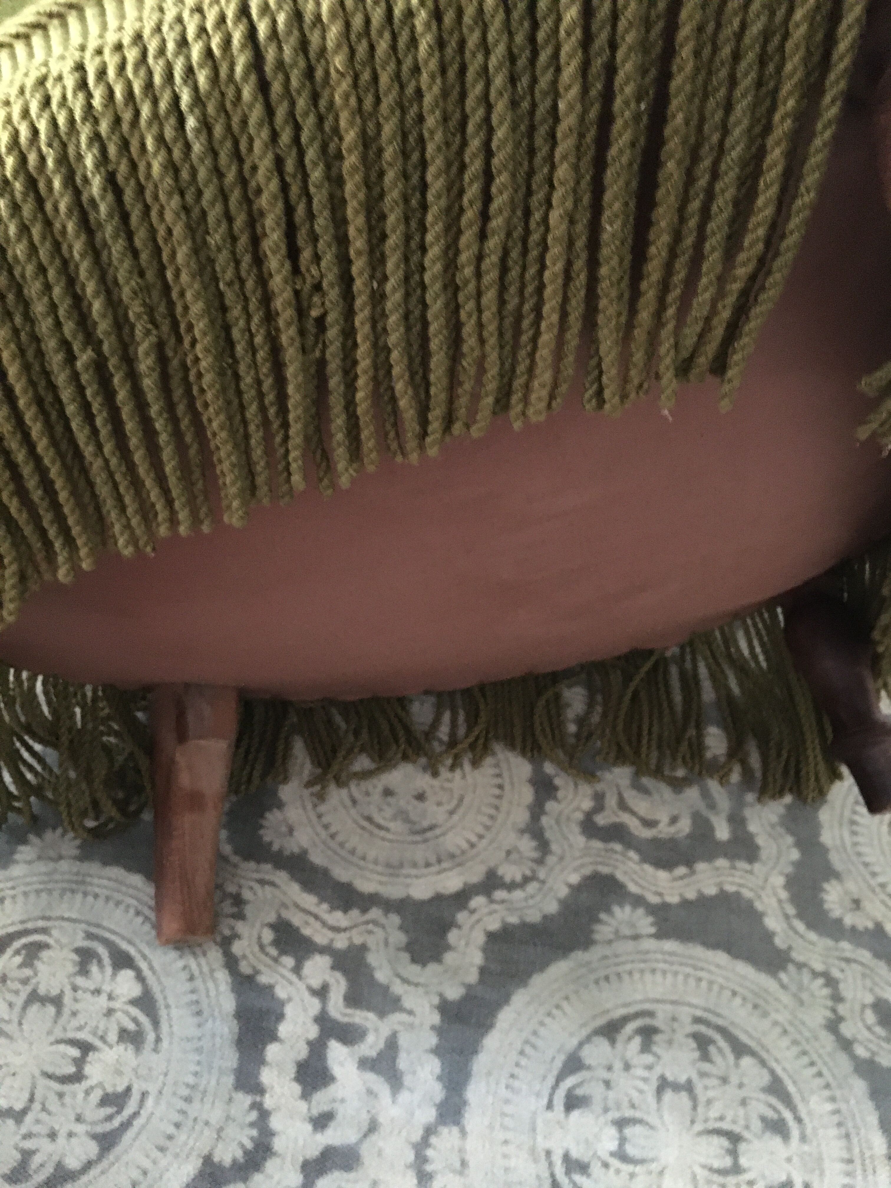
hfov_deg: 48.2
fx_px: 995
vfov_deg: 61.7
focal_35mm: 29
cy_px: 594
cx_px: 446
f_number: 2.2
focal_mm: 4.15
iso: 500
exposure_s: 1/17
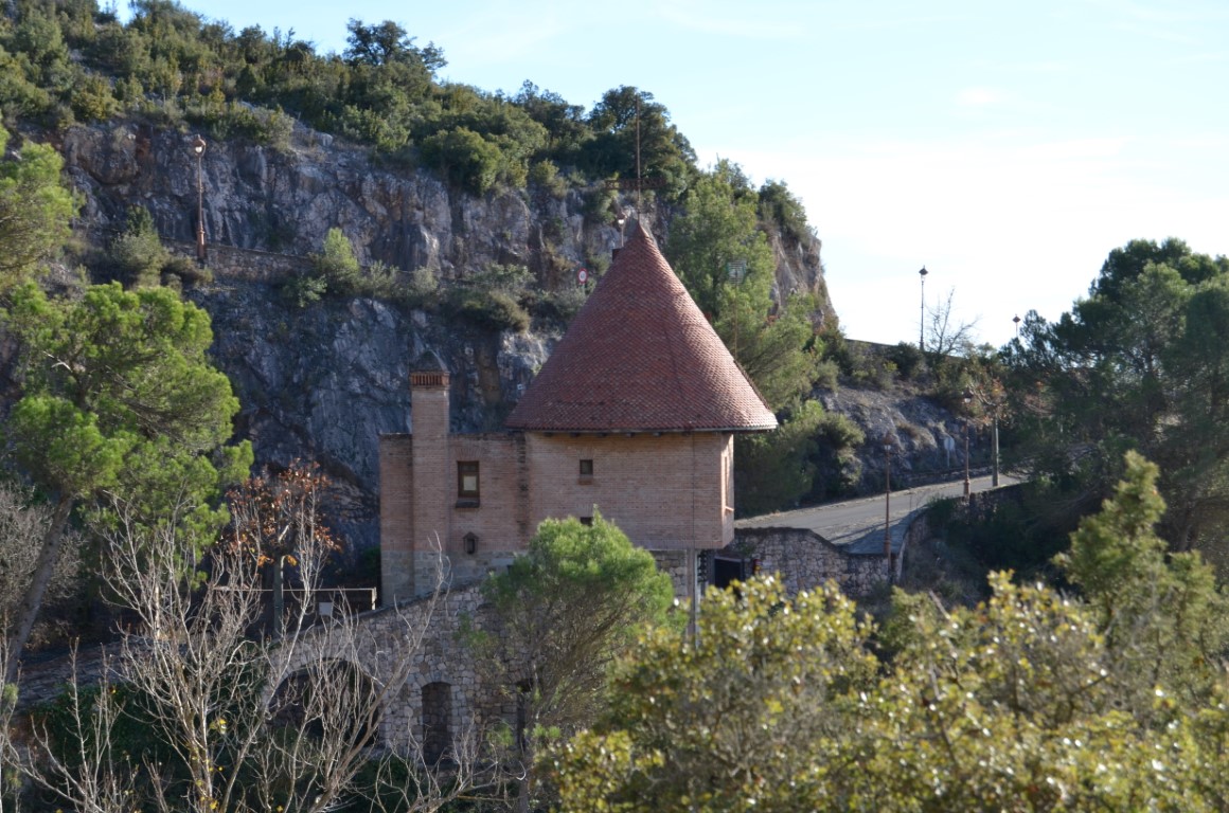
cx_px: 614
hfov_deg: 24.7
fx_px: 2810
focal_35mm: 82
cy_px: 406
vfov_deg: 16.5
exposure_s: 1/160
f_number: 6.3
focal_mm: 55
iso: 200
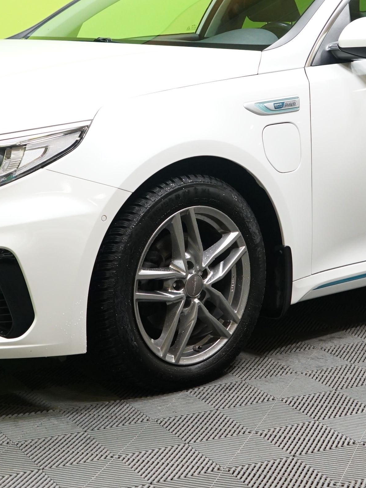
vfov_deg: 22.6
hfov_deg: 17.2
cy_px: 128
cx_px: 195
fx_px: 1212
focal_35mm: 86
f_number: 5
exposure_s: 1/20
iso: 1000
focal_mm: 36
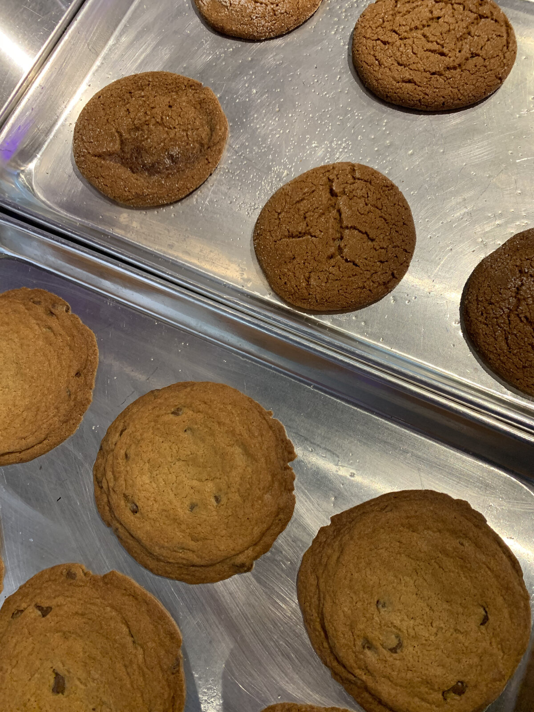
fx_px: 535
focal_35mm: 26
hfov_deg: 53.1
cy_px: 356
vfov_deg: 67.3
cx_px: 267
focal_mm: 4.25
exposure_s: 1/60
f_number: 1.8
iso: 250
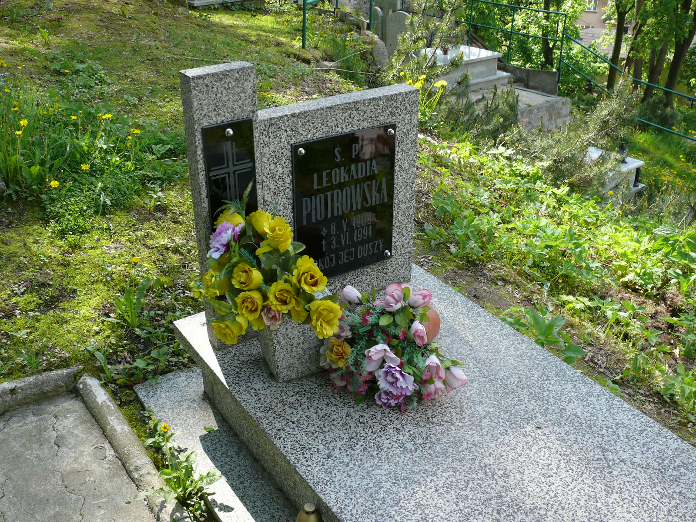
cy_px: 261
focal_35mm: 35
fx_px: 704
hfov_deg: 52.6
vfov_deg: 40.7
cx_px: 348
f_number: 4
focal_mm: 7.4
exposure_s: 1/200
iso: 100
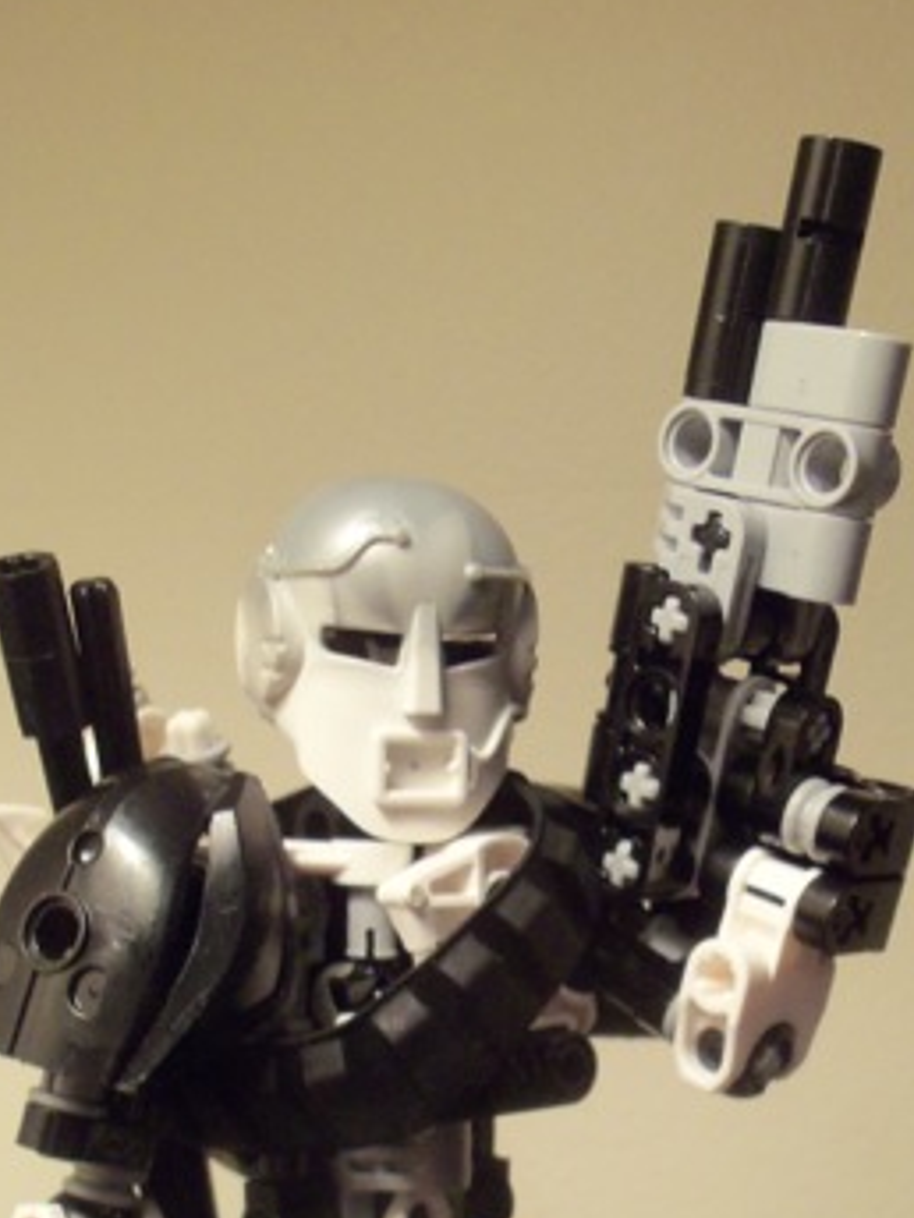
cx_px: 464
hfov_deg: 27.0
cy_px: 1087
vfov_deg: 33.7
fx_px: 1901
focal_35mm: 54
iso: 200
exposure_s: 1/30
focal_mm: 5.2
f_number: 3.4
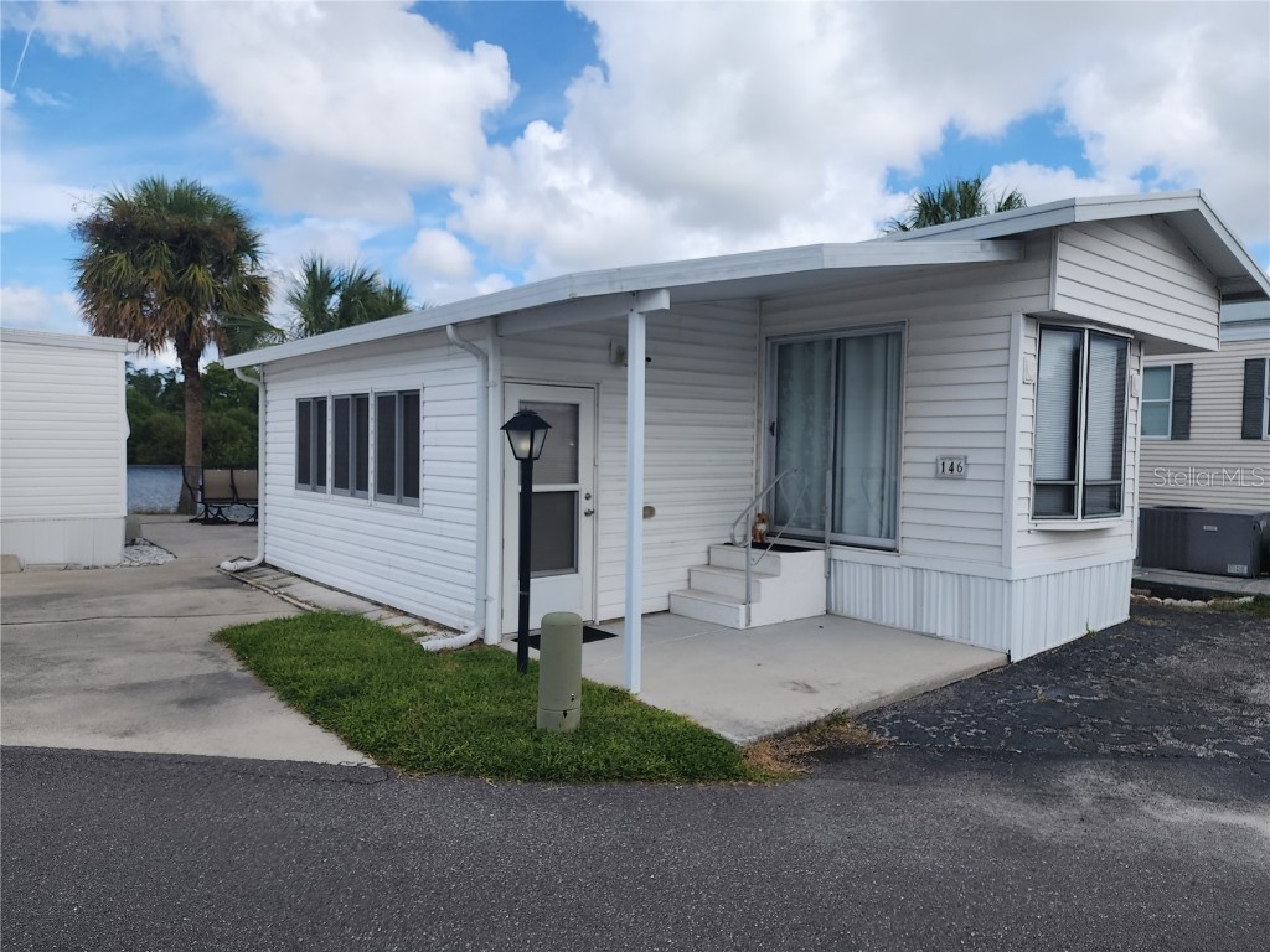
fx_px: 844
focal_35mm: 23
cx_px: 635
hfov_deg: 73.9
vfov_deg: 58.9
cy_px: 476
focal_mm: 6.4
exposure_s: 1/960
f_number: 1.8
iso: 12
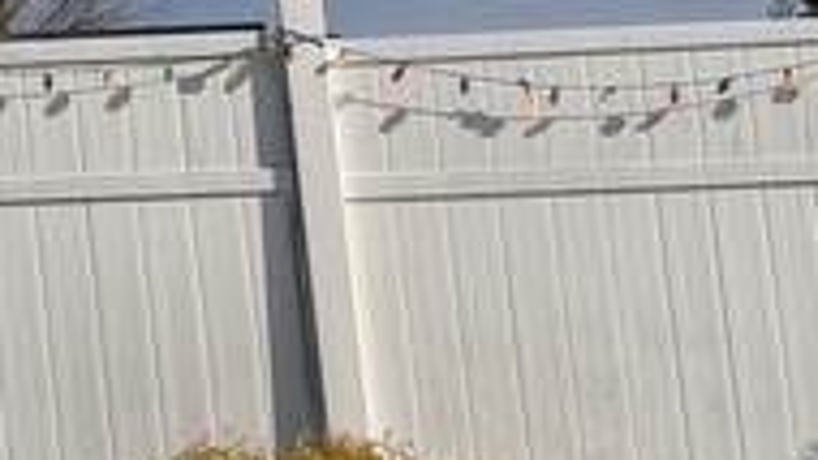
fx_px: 3819
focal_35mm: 176
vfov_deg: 6.9
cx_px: -1068
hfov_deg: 10.7
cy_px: -69
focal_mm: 6.76
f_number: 1.78
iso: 80
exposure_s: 1/9091
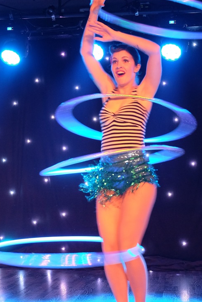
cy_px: 145
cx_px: 123
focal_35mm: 60
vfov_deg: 33.4
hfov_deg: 22.6
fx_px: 505
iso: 2000
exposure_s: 1/30
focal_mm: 24.3
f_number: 3.2
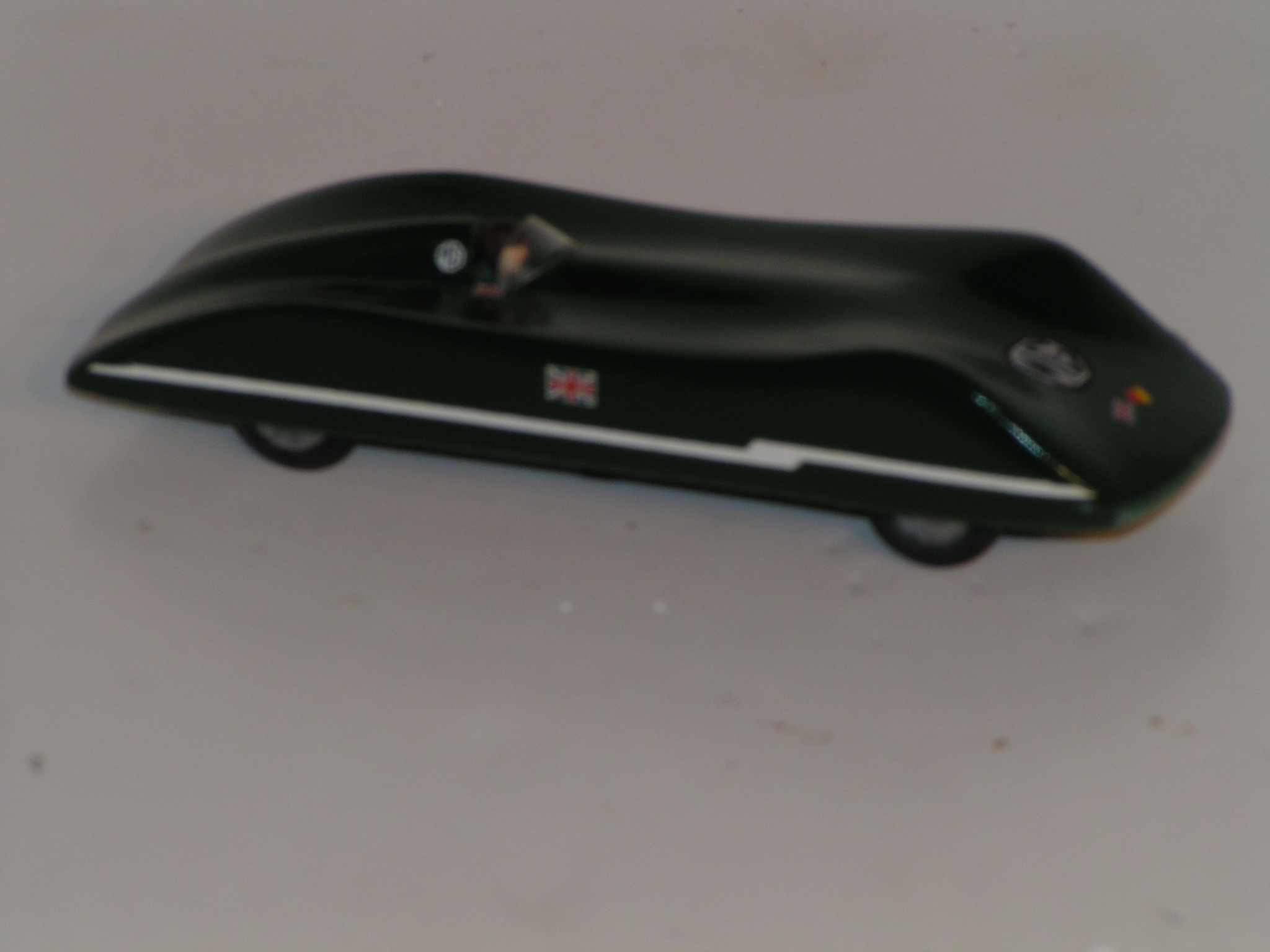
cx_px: 635
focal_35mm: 226
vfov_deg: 6.6
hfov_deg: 8.8
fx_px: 8292
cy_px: 476
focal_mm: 34.5
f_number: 5.6
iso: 50
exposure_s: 1/250
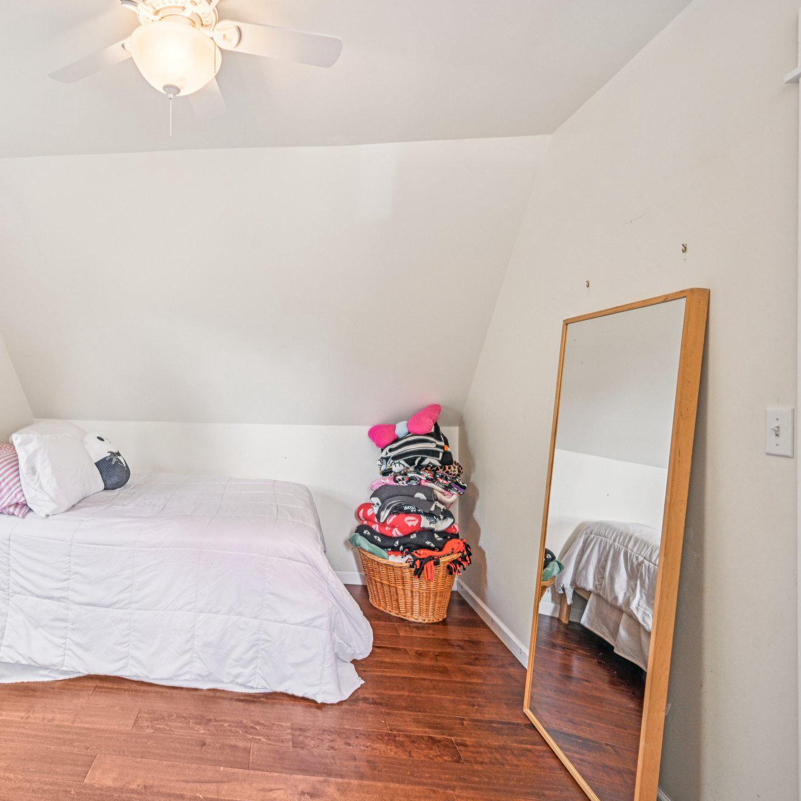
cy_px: 398
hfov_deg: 68.1
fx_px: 550
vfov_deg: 72.1
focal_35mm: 21
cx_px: 214
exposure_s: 1/50
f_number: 8
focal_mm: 16
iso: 800
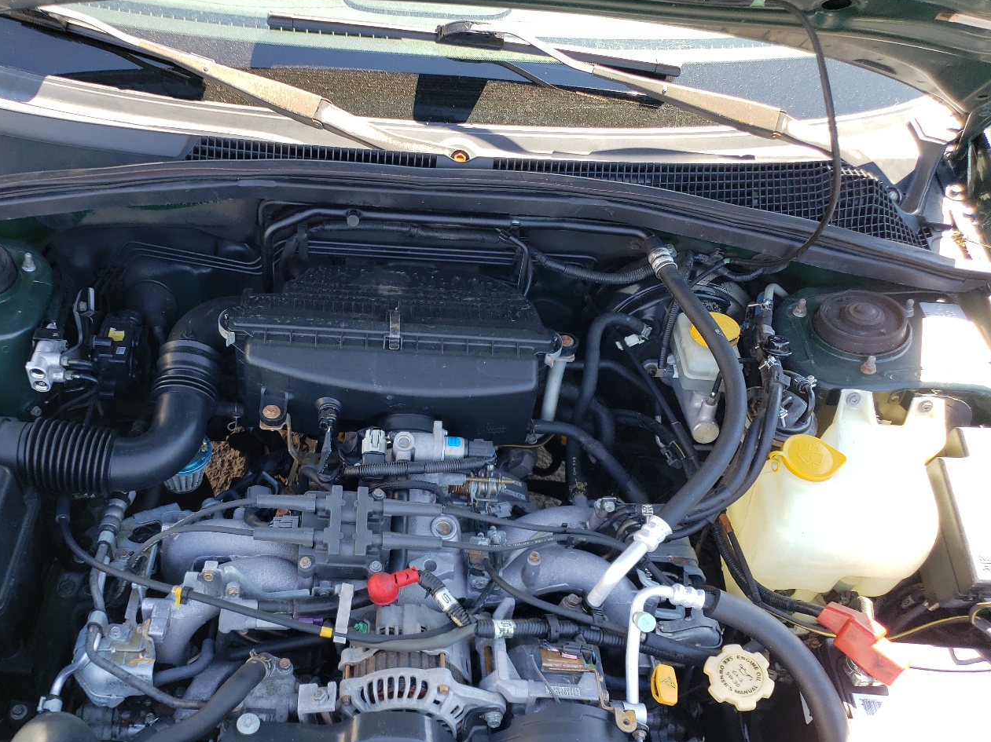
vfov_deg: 42.7
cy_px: 450
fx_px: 944
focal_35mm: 33
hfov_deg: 54.8
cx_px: 374
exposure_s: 1/217
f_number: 1.5
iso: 50
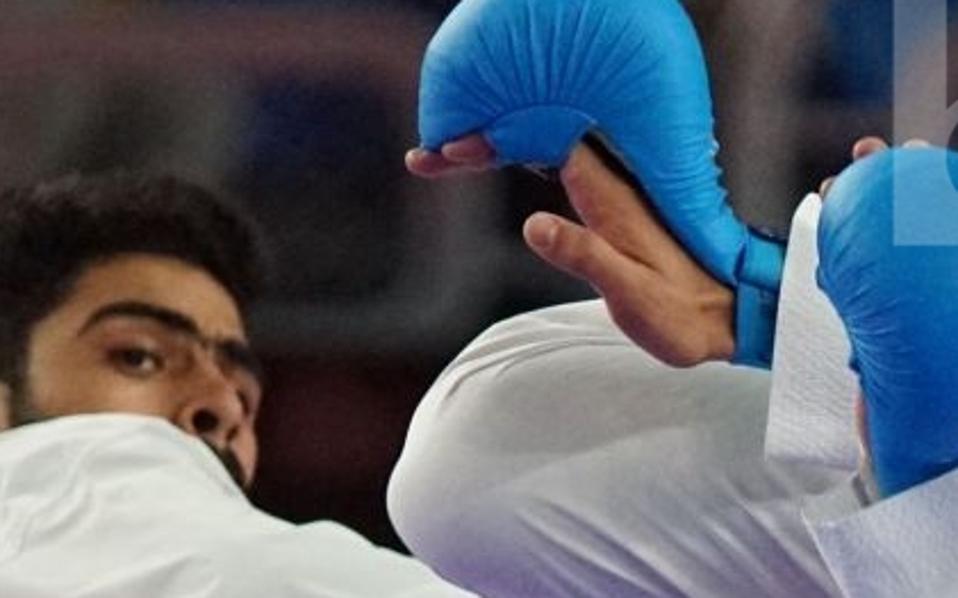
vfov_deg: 1.3
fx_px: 27306
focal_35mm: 1046
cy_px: 844
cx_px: 1106
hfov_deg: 2.0
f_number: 2.8
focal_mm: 160
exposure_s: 1/2000
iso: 3200
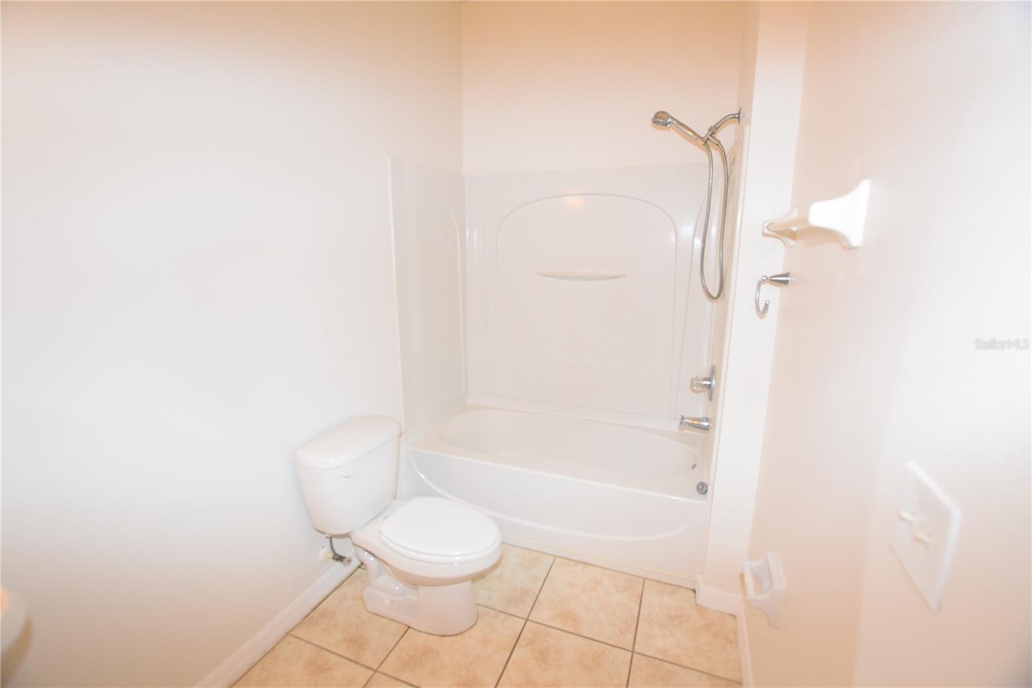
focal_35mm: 15
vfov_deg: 77.3
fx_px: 430
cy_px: 344
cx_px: 516
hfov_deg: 100.4
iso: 800
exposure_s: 1/80
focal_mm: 10
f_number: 4.5
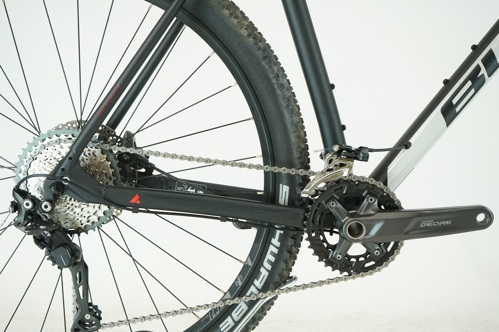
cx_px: 250
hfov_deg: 42.7
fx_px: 638
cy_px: 166
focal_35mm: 46
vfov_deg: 29.2
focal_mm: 46
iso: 1600
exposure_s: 1/200
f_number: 5.6
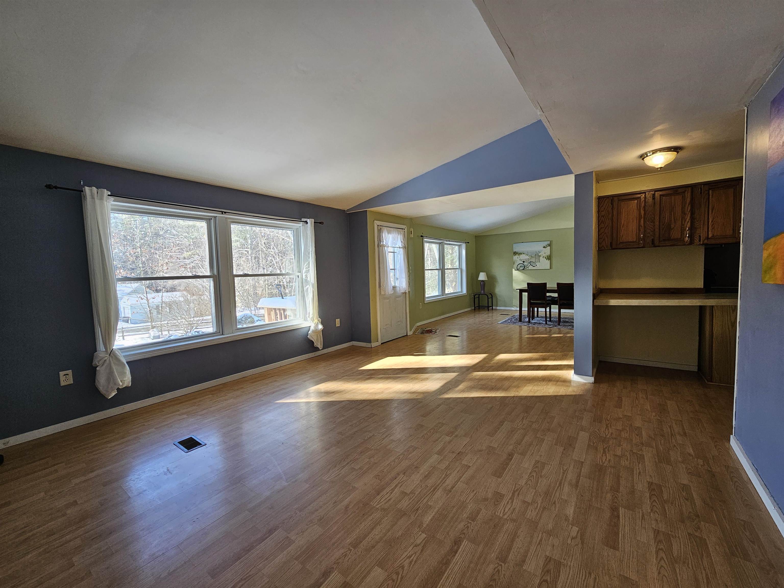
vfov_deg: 89.9
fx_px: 294
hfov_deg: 106.2
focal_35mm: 13
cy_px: 294
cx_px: 392
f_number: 2.2
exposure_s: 1/60
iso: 50
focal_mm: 2.2
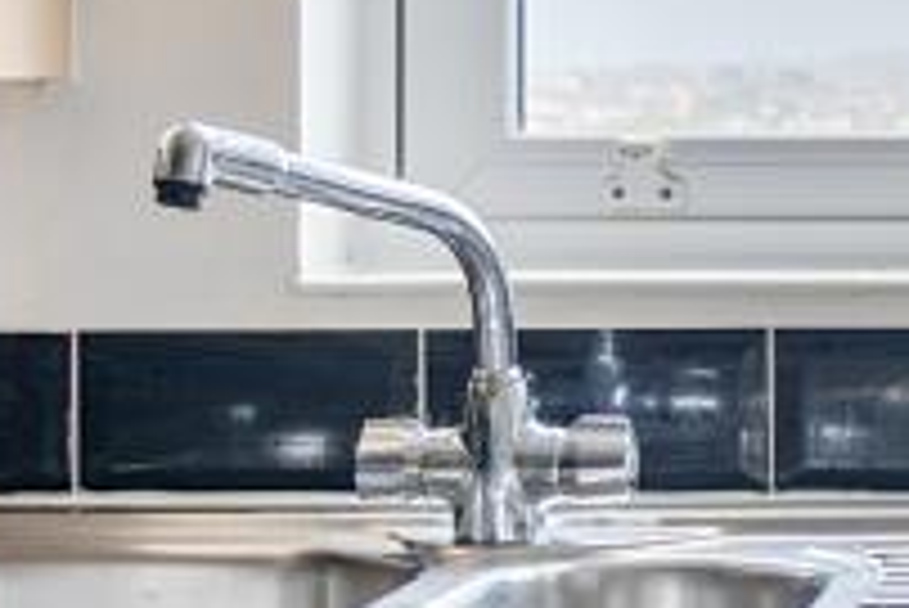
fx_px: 3462
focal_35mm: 137
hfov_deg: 14.1
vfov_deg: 10.0
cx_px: 1318
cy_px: 65
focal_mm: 18
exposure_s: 1/13
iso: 100
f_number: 4
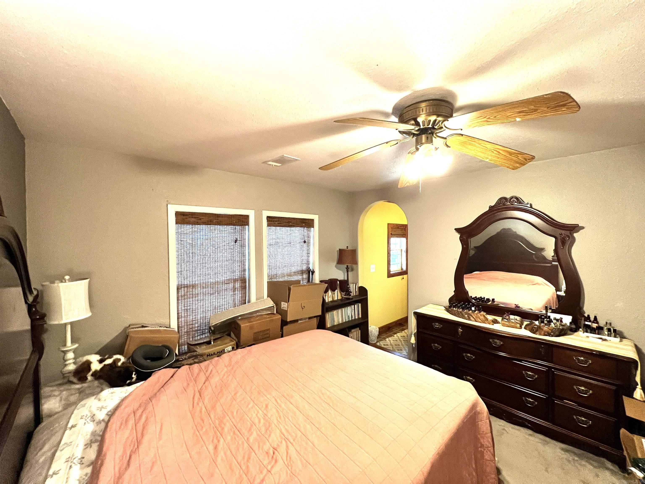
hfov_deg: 106.2
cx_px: 322
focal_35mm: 13
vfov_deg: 89.9
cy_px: 242
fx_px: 242
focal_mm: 1.57
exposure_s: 1/60
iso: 800
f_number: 1.8
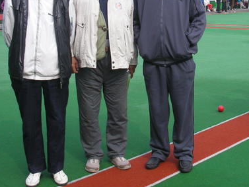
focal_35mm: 65
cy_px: 51
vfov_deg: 22.4
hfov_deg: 29.8
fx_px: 468
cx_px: 140
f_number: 7.9
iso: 63
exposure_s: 1/124
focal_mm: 5.8
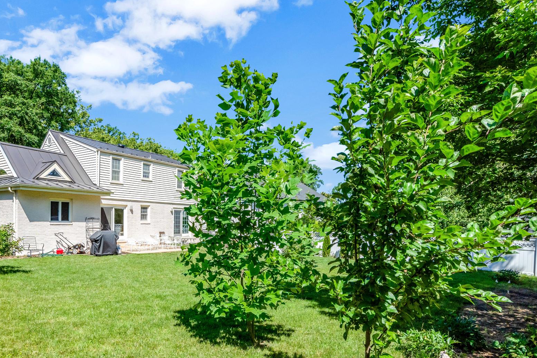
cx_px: 215
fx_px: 313
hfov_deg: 80.3
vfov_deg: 58.8
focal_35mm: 21
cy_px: 222
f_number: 8
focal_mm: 16
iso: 1250
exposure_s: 1/4000
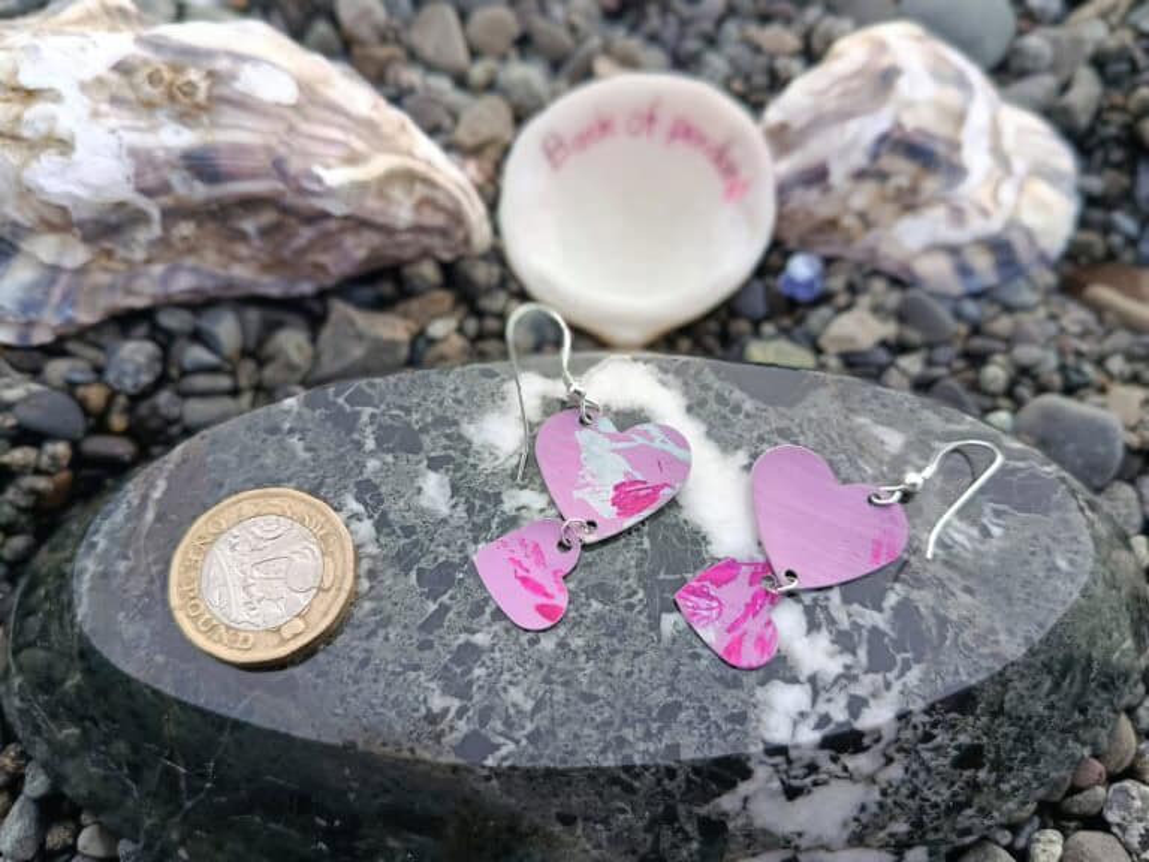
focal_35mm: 24
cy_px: 431
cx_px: 574
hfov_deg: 71.6
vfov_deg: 56.8
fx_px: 797
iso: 50
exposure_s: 1/125
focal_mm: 5.3
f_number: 1.7
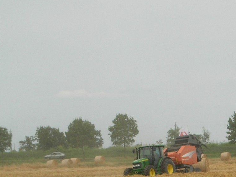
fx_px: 1644
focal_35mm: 241
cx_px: 199
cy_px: 143
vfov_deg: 6.2
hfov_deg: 8.2
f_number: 8.2
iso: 64
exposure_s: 1/252
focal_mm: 23.4
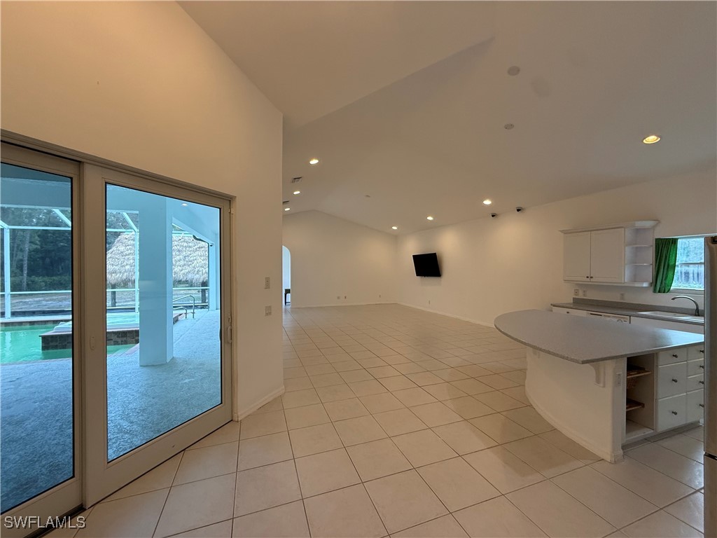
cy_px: 269
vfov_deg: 85.7
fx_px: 290
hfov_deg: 102.1
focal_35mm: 14
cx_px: 358
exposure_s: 1/120
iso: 200
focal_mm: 2.22
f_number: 2.2
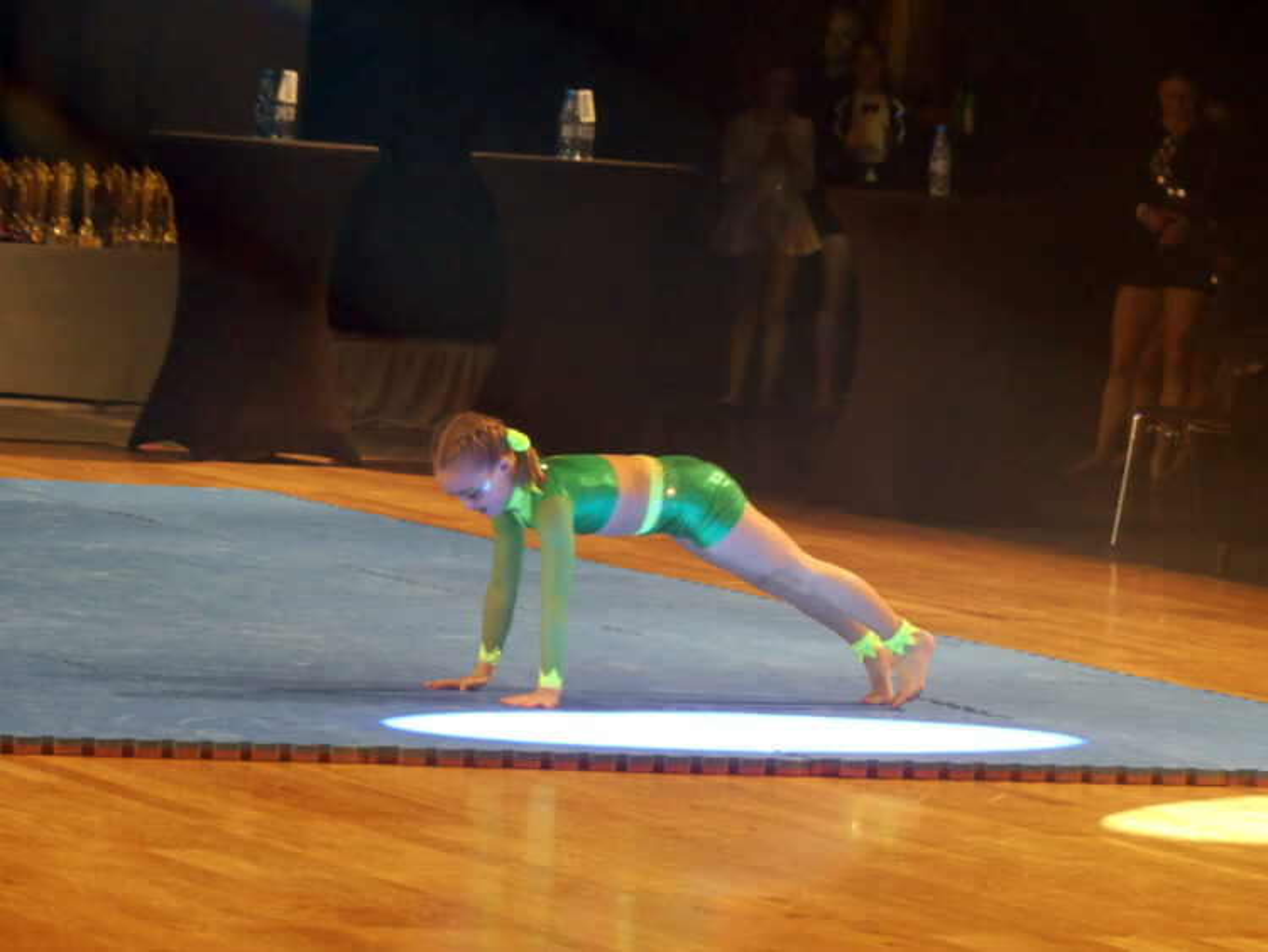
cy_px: 476
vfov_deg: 7.2
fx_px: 7585
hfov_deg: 9.6
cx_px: 634
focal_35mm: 207
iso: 640
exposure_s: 1/80
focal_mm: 37.3
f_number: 2.8
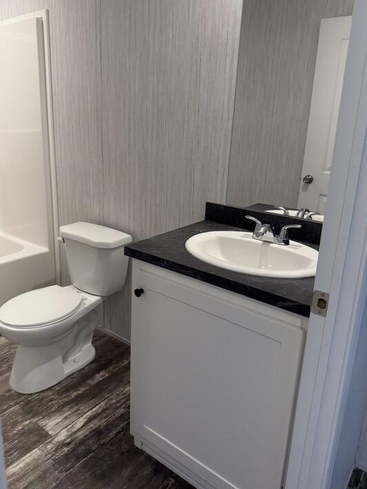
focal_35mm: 26
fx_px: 367
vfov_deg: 67.2
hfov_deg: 53.1
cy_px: 225
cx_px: 177
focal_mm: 6.76
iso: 200
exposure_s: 1/120
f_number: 1.78
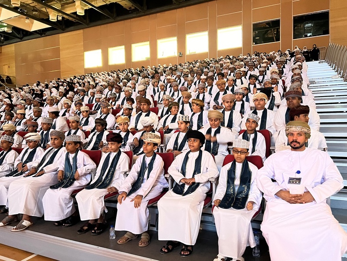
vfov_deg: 53.1
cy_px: 130
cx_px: 174
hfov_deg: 67.3
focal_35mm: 26
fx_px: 261
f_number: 1.5
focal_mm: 5.7
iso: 2500
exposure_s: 1/17
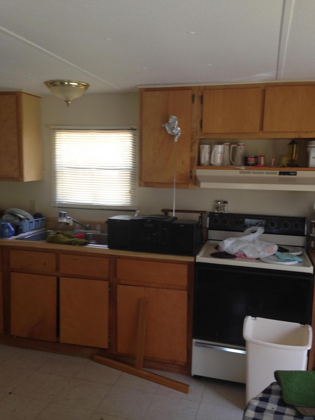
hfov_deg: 42.9
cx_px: 158
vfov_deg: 55.4
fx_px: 400
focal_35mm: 33
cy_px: 210
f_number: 2.4
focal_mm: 4.12
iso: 50
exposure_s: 1/20
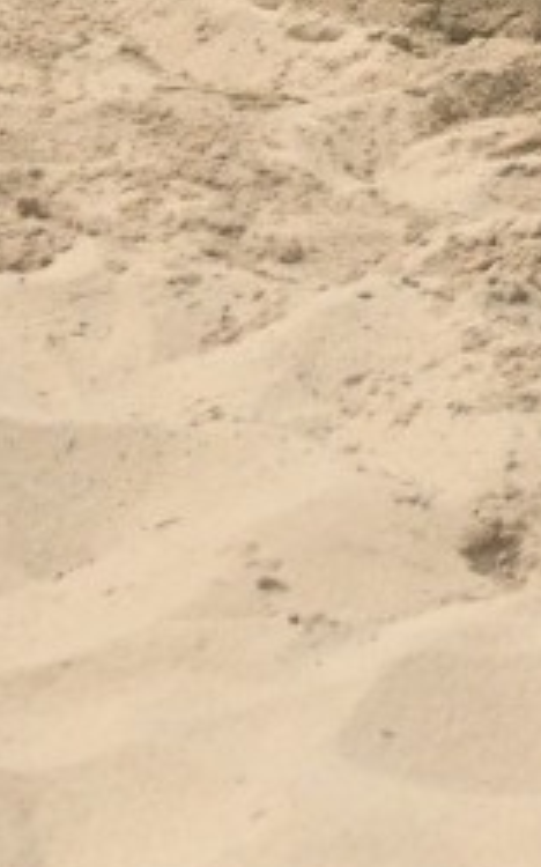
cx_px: 707
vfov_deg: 8.8
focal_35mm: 225
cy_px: -857
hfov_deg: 5.8
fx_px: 5314
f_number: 5.3
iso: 1100
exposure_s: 1/2500
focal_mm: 36
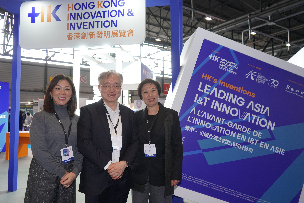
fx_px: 236
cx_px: 152
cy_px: 102
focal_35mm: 28
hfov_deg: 65.5
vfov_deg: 46.4
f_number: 4
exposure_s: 1/160
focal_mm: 28
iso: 1250
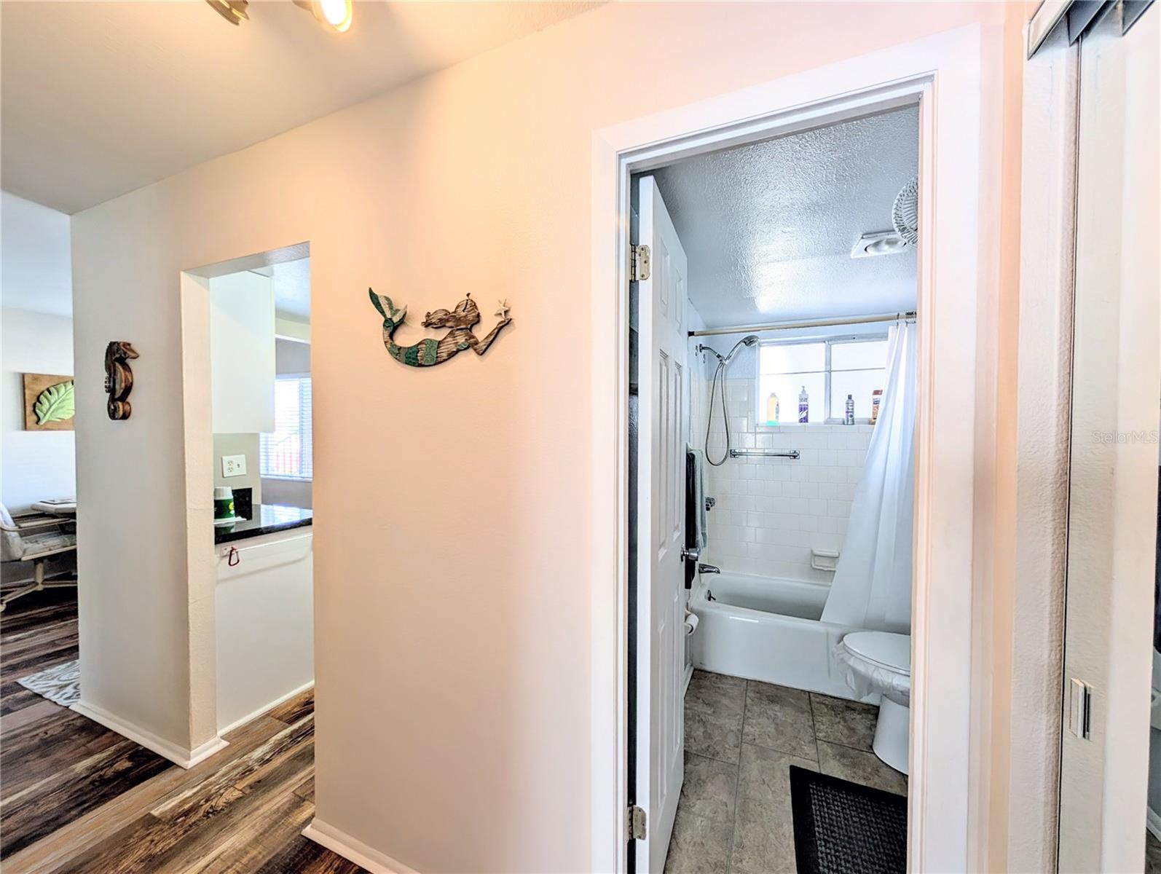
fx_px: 403
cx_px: 580
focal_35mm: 12
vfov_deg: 94.6
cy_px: 437
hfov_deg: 110.5
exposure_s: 1/123
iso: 60
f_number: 1.7
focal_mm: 2.02
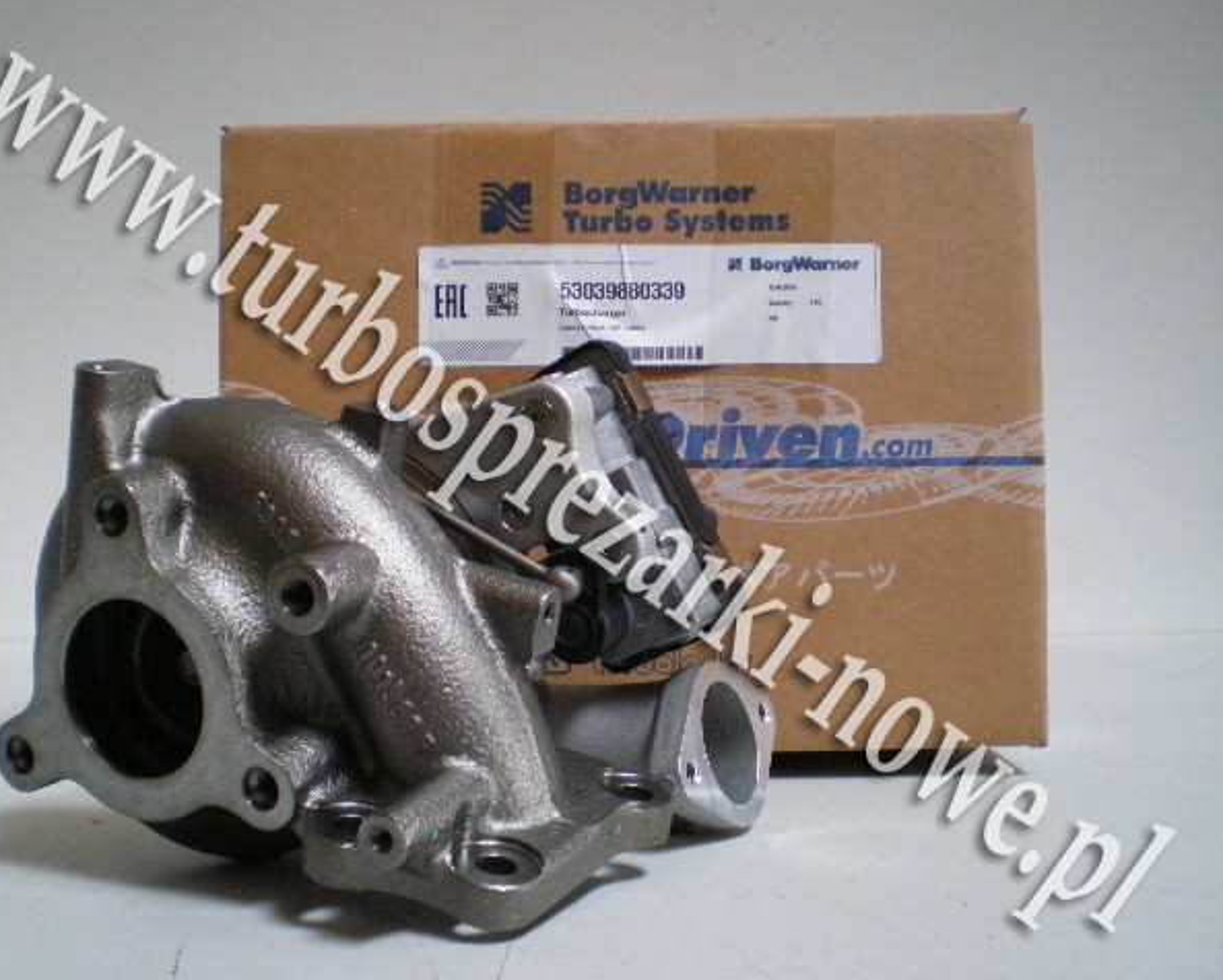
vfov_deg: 37.4
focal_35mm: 40
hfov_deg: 45.7
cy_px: 487
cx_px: 571
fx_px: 1449
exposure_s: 1/20
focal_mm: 6.3
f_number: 3.1
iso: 400
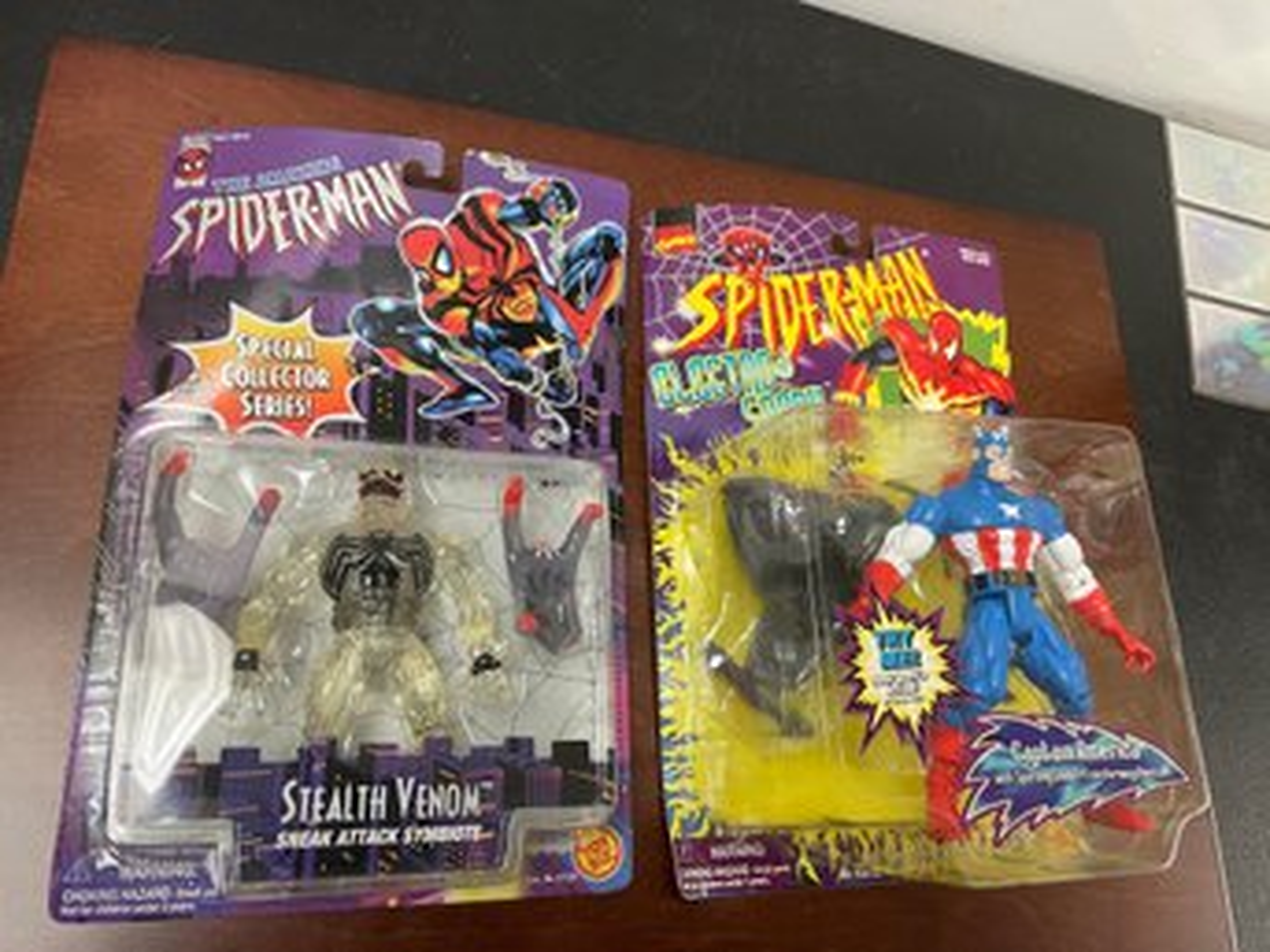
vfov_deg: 53.0
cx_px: 635
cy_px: 476
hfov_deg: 67.3
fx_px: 954
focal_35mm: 26
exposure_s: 1/60
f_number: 1.6
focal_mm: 4.2
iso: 125
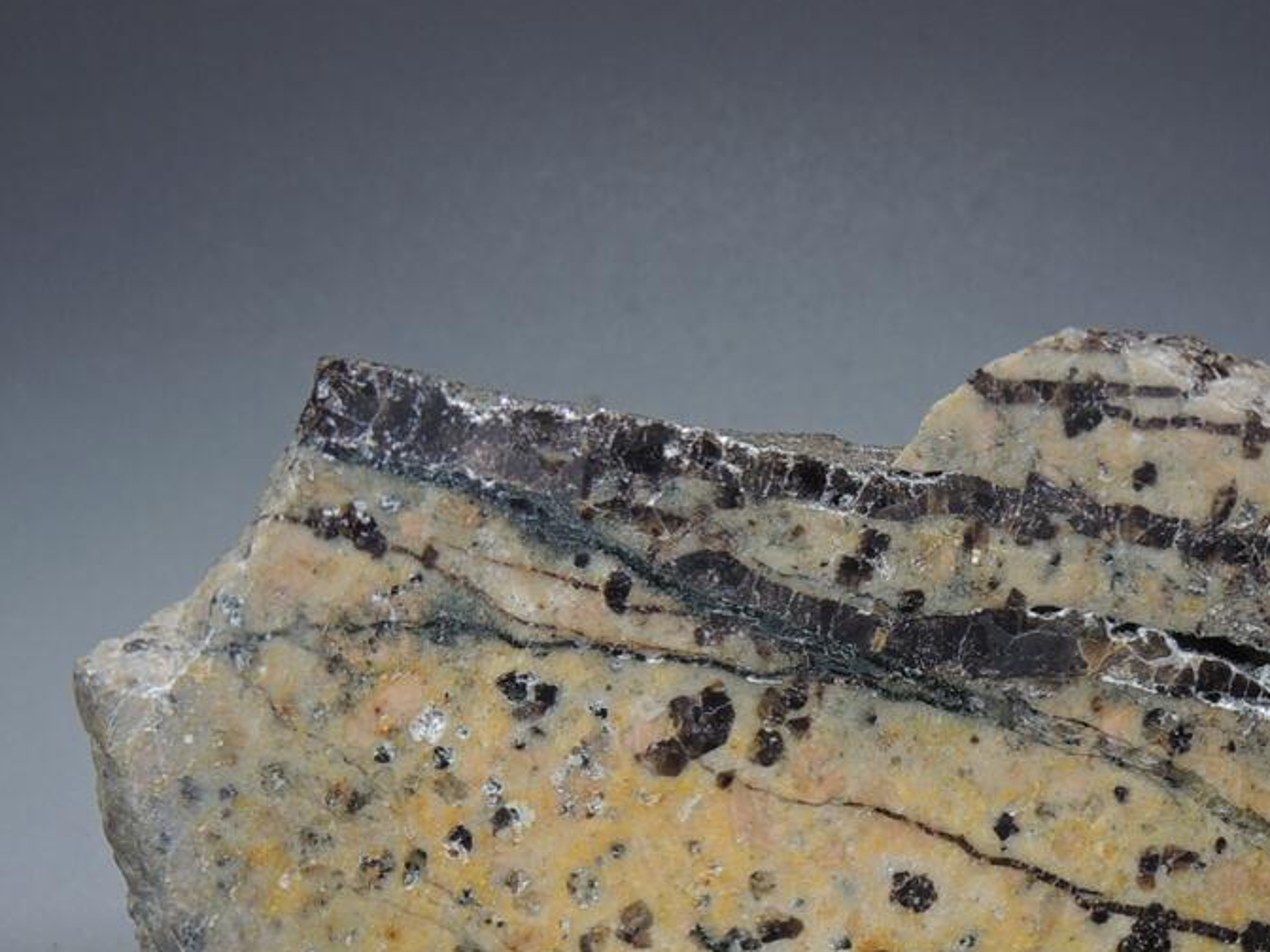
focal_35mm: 93
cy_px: 816
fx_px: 3412
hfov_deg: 21.0
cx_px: 875
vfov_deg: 15.7
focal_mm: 8.9
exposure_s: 1/250
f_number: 5.7
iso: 100
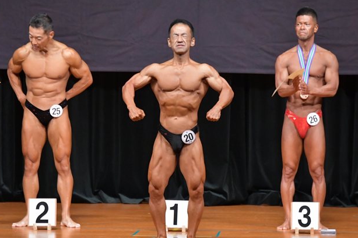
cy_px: 120
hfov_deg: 6.4
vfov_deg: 4.3
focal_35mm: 322
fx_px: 3201
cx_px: 192
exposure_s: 1/400
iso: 6400
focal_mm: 170
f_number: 5.6
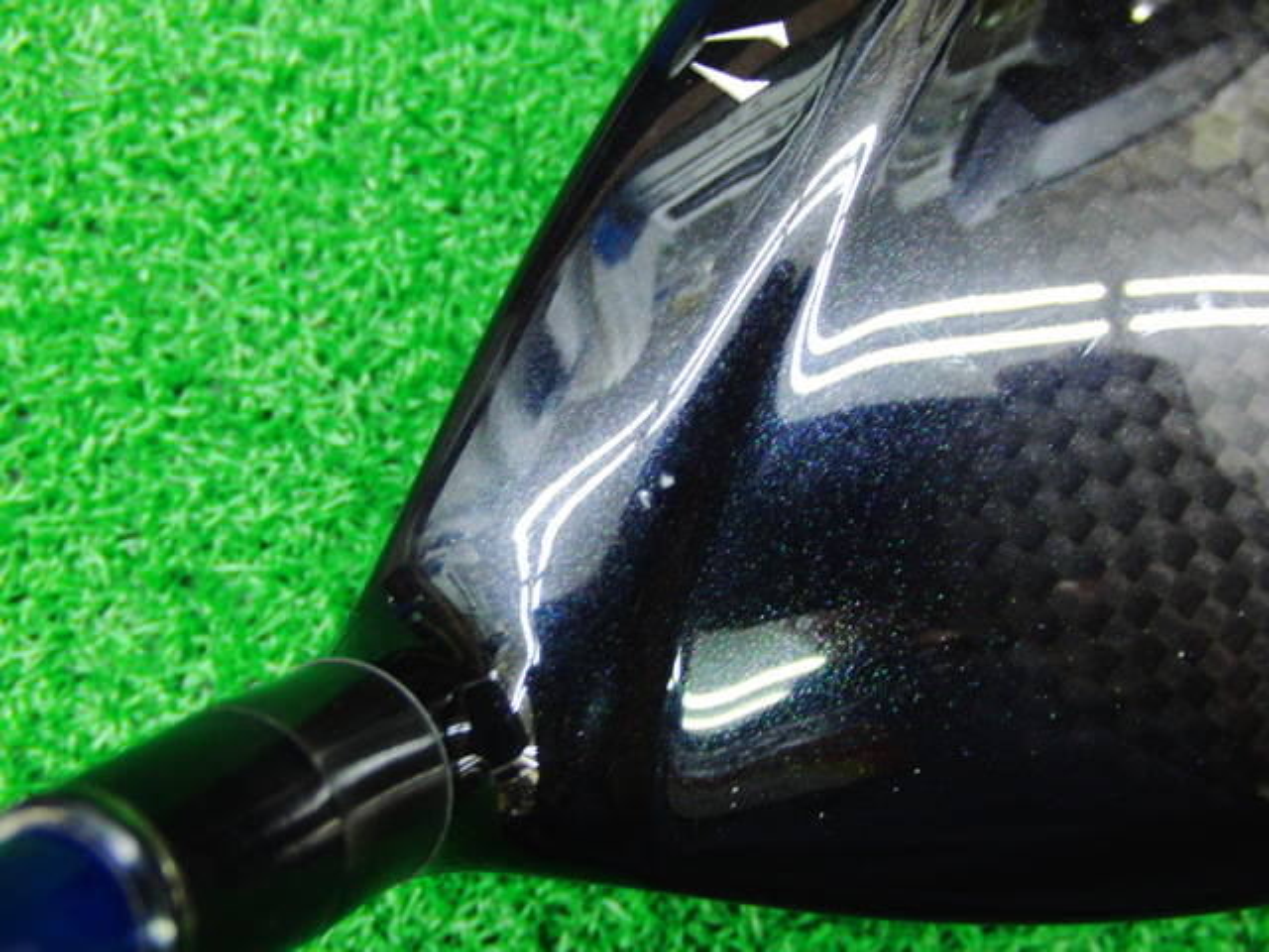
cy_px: 476
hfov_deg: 50.1
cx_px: 634
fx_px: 1356
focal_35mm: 37
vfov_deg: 38.7
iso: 400
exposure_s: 1/13
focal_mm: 6.42
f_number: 3.6
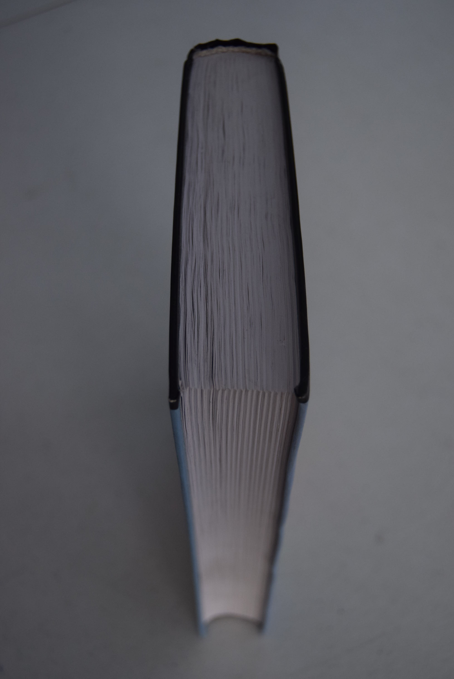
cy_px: 340
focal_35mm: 46
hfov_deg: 29.0
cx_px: 227
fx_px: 878
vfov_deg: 42.3
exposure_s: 1/800
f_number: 4.2
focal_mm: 31
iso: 800
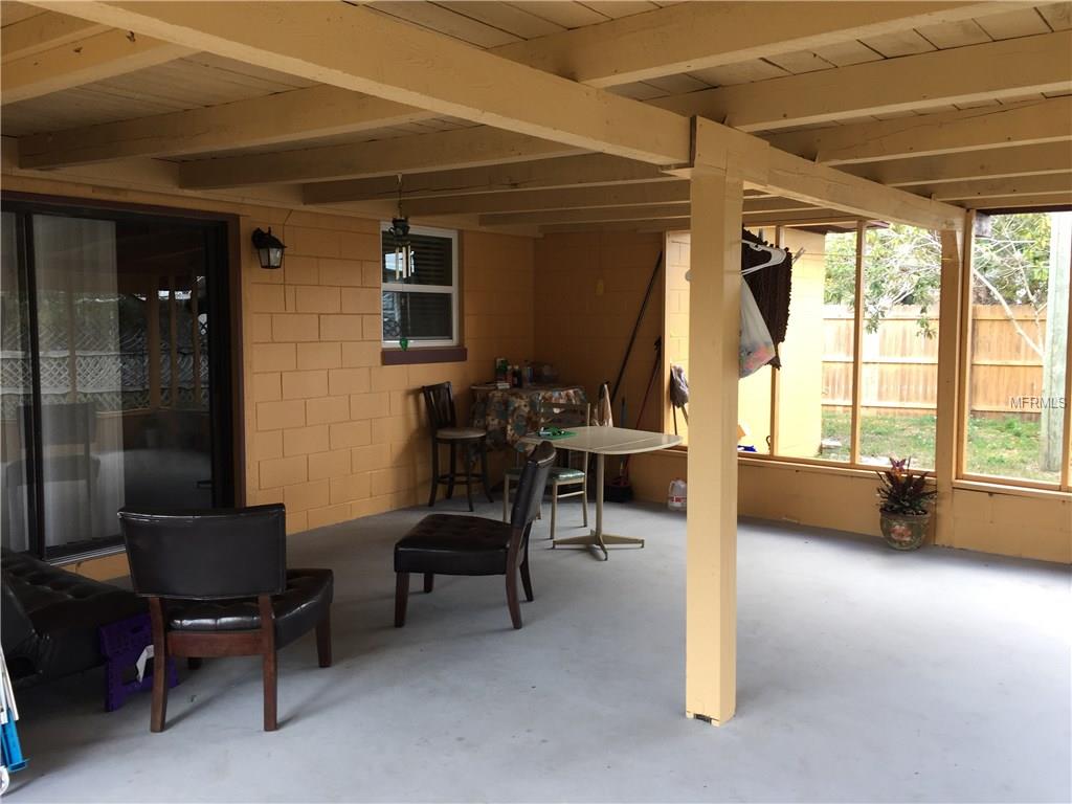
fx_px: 898
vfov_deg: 48.2
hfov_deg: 61.7
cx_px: 536
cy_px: 402
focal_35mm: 29
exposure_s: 1/60
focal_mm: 4.15
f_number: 2.2
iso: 32
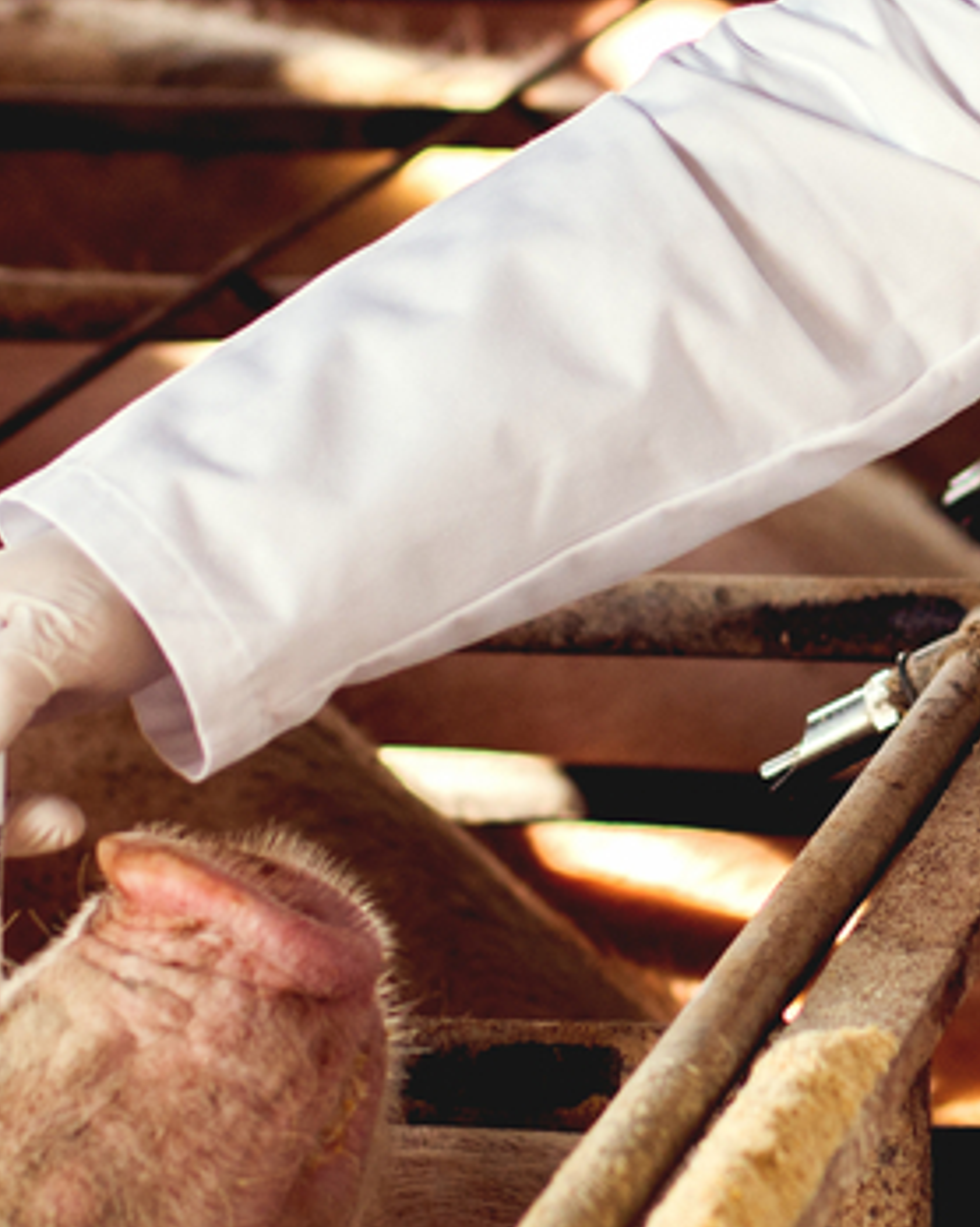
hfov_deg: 8.1
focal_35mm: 189
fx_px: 6858
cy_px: 524
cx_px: 1093
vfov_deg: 10.2
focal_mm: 35
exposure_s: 1/320
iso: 200
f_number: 2
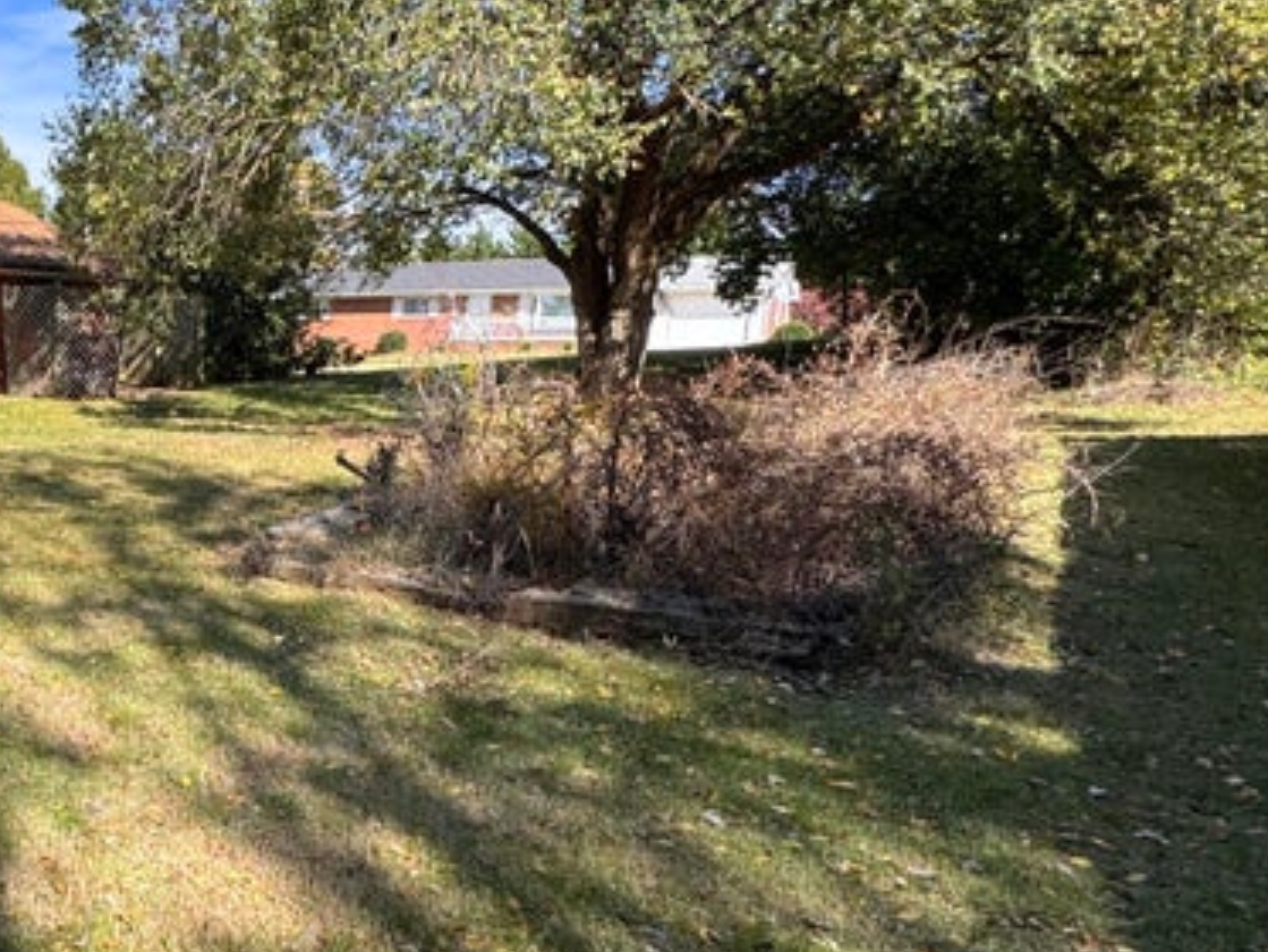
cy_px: 513
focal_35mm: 32
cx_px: -117
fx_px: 1173
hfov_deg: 44.0
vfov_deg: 44.1
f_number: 2.2
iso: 40
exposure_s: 1/641
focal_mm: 2.22
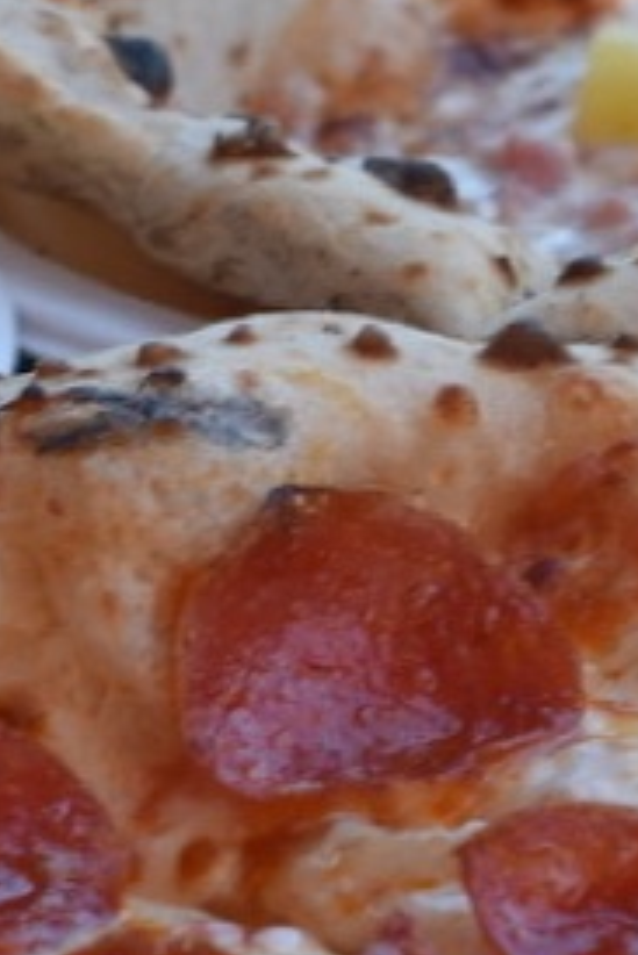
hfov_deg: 3.8
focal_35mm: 361
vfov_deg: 5.7
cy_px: 373
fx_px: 9589
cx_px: 879
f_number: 6.3
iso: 400
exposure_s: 1/160
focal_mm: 55
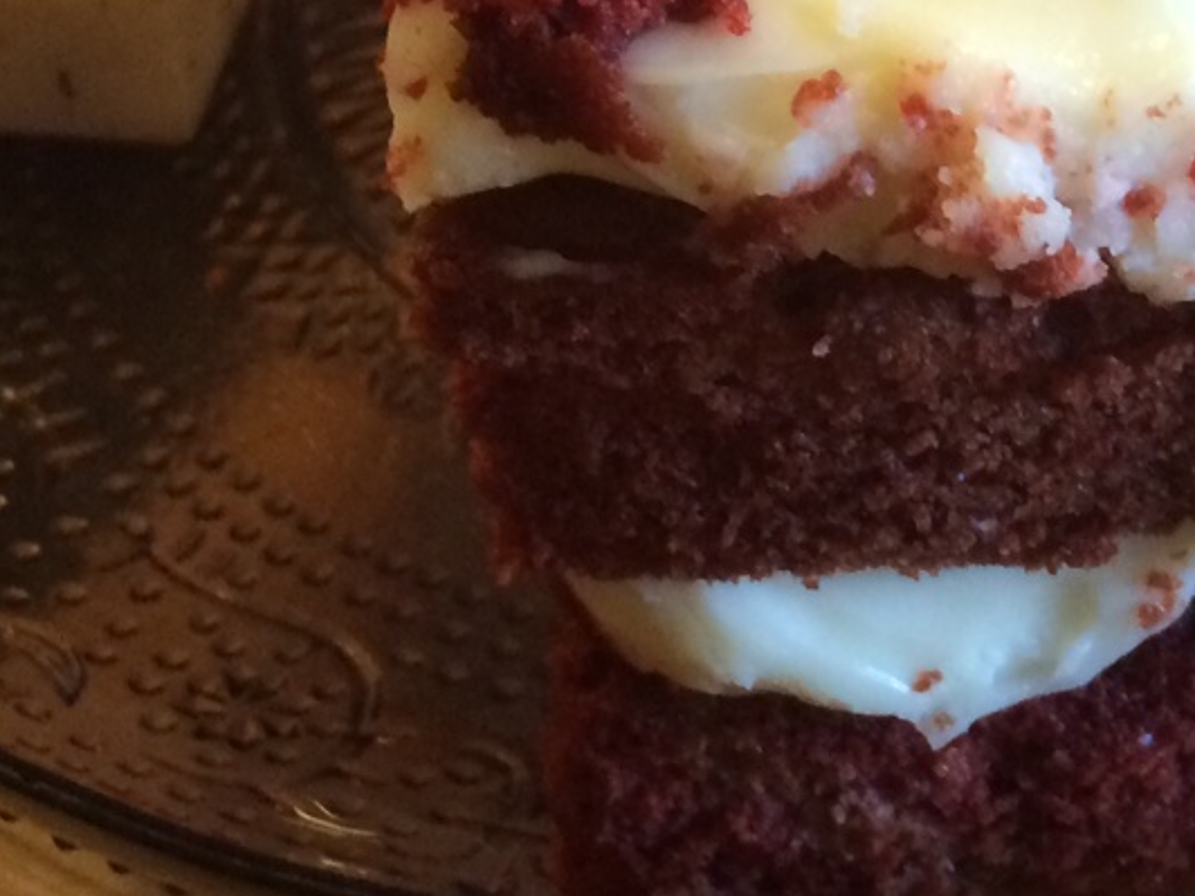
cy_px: -323
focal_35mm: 92
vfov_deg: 15.2
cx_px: 948
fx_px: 3176
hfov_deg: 21.1
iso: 160
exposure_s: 1/30
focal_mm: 4.12
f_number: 2.2
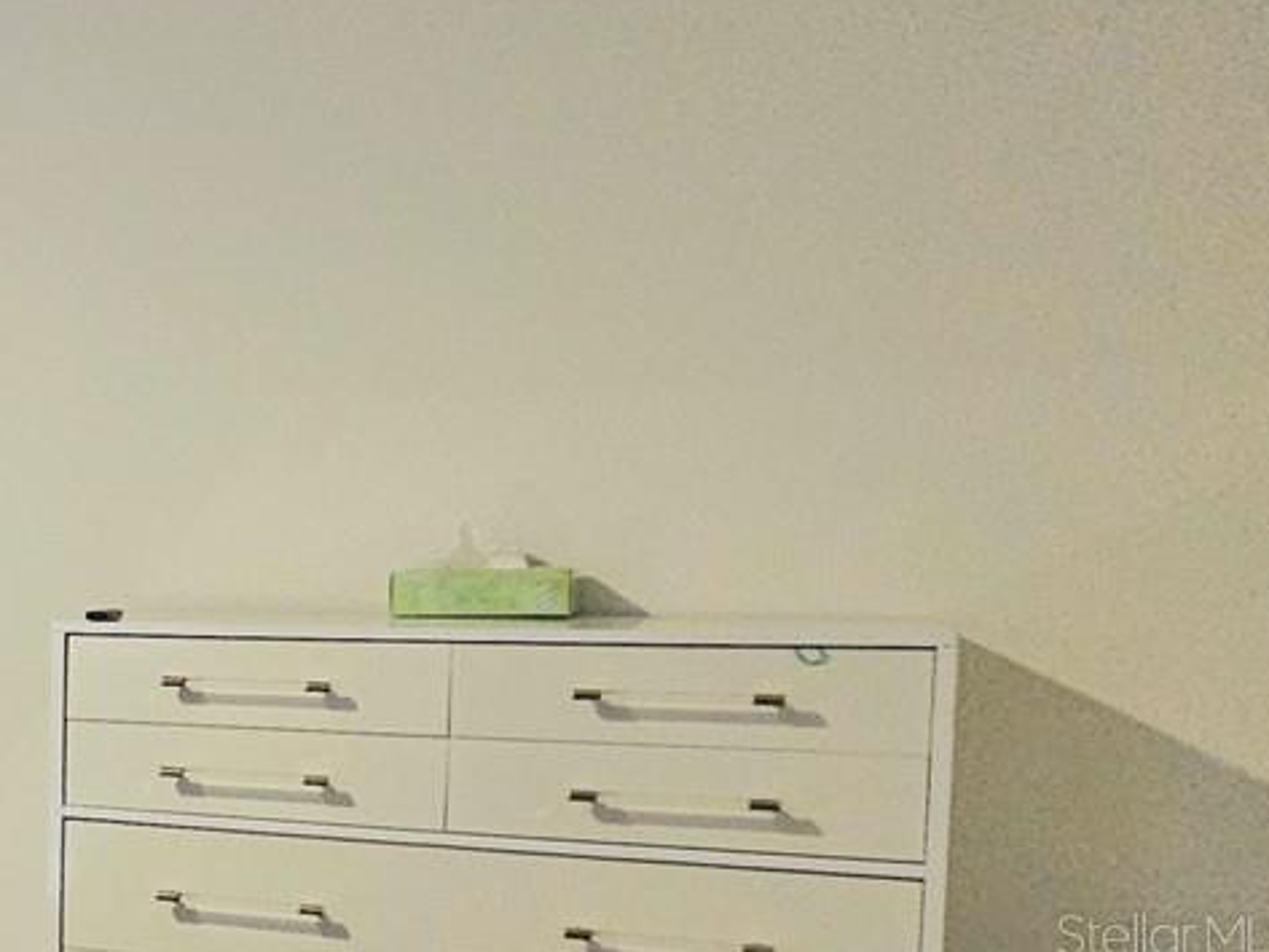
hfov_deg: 25.1
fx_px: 1613
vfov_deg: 30.7
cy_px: 933
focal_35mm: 44
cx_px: -837
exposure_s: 1/24
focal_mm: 2.2
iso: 800
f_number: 2.2
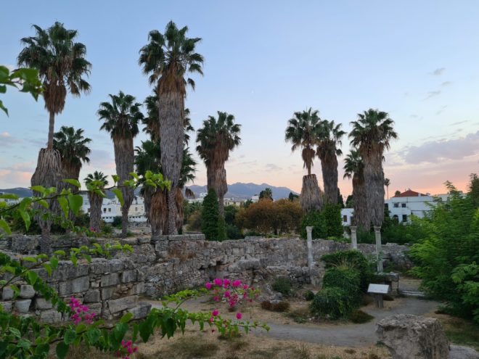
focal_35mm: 26
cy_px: 180
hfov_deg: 67.3
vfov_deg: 53.1
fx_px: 360
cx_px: 240
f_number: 1.8
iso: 50
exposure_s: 1/152
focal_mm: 5.4
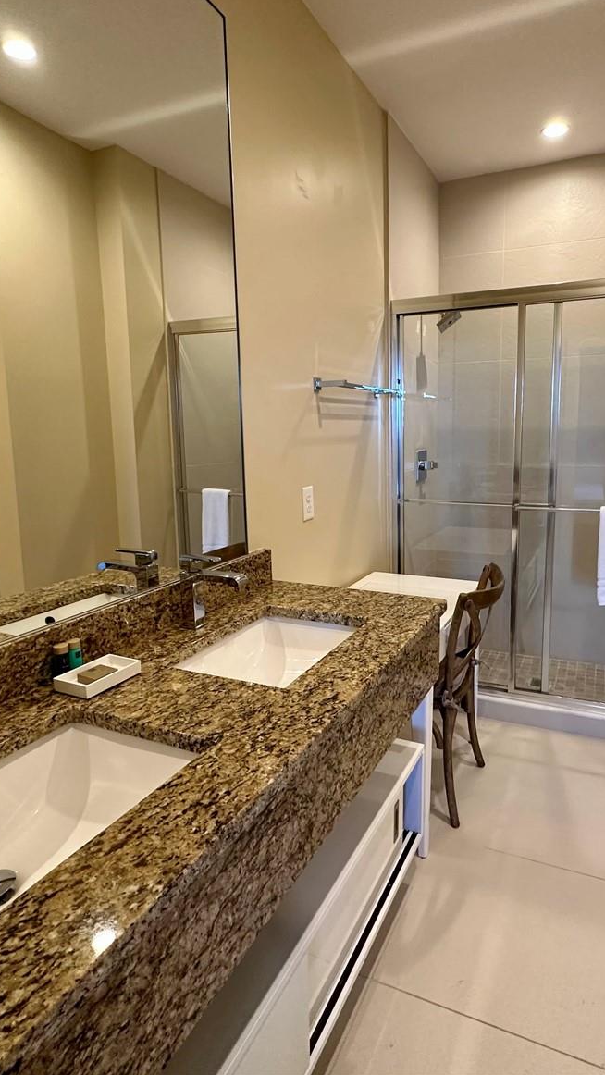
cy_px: 521
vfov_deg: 83.8
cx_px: 356
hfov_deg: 53.3
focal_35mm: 21
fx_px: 599
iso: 320
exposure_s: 1/120
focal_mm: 2.22
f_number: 2.2
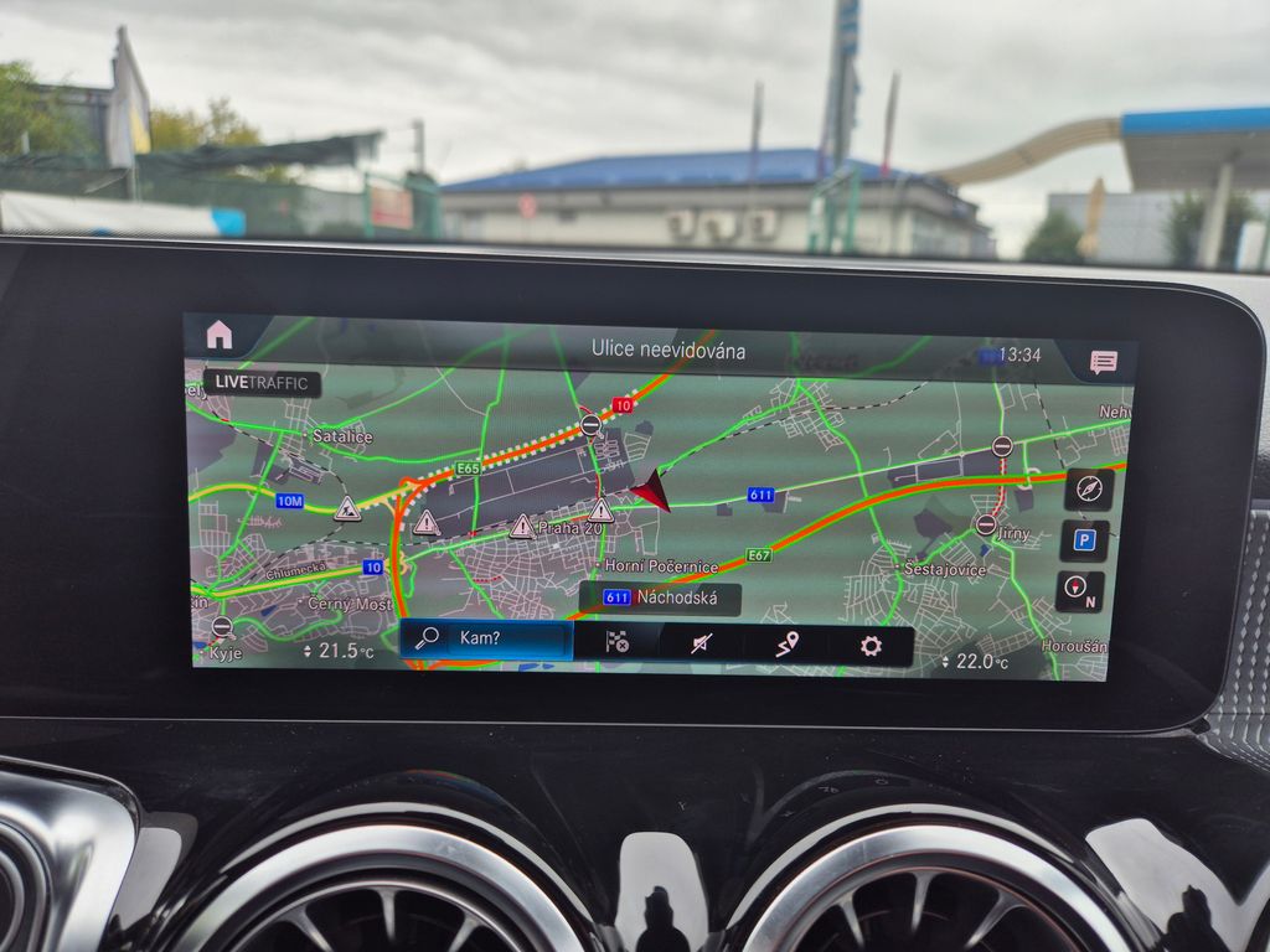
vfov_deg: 58.9
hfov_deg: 73.9
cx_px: 635
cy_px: 476
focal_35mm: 23
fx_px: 844
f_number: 1.8
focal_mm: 5.4
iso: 25
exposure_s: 1/483
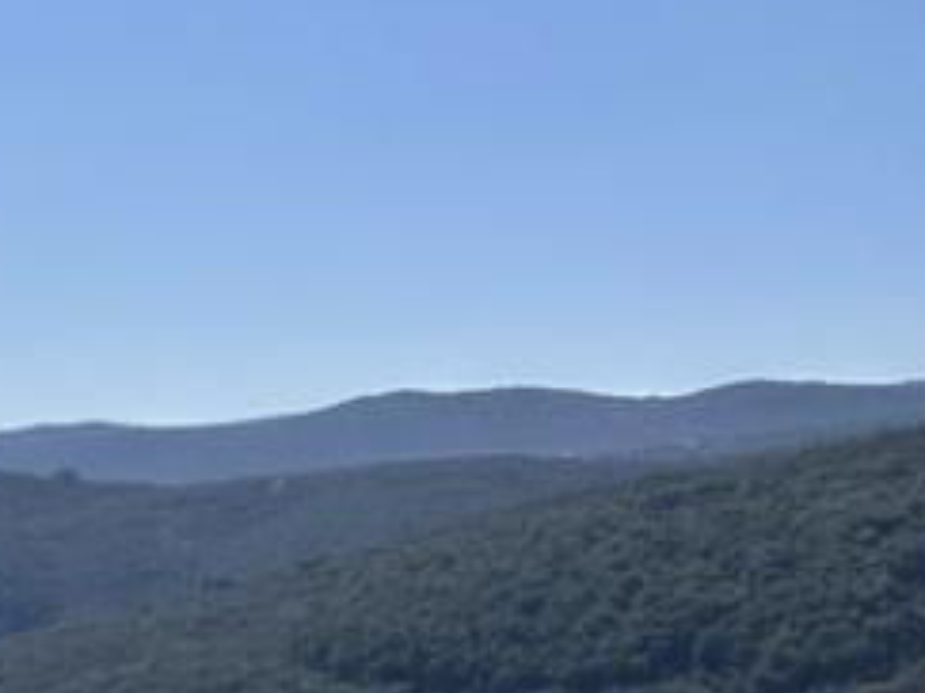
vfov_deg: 14.7
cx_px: -727
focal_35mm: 95
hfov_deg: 17.1
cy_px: 967
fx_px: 2537
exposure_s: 1/9709
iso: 80
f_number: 1.78
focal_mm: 6.86
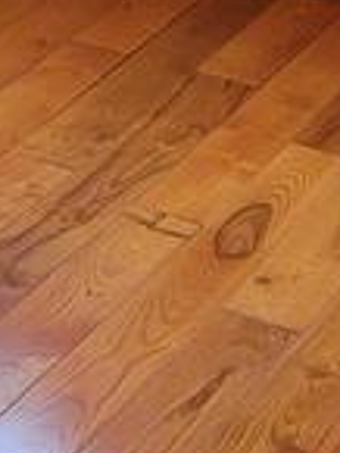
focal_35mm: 194
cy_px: -387
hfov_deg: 7.1
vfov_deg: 9.6
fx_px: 2537
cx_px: -537
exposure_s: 1/119
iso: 80
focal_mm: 5.4
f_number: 1.8
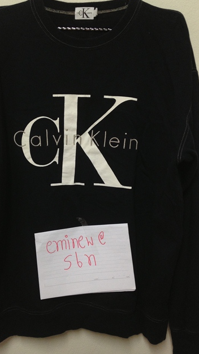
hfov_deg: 30.4
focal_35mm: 39
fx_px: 366
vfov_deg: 51.6
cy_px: 176
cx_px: 83
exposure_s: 1/20
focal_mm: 4.28
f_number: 2.4
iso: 125
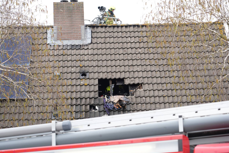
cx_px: 109
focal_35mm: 112
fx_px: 712
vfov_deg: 12.2
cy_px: 77
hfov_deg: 18.3
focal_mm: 105
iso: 250
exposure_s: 1/250
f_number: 5
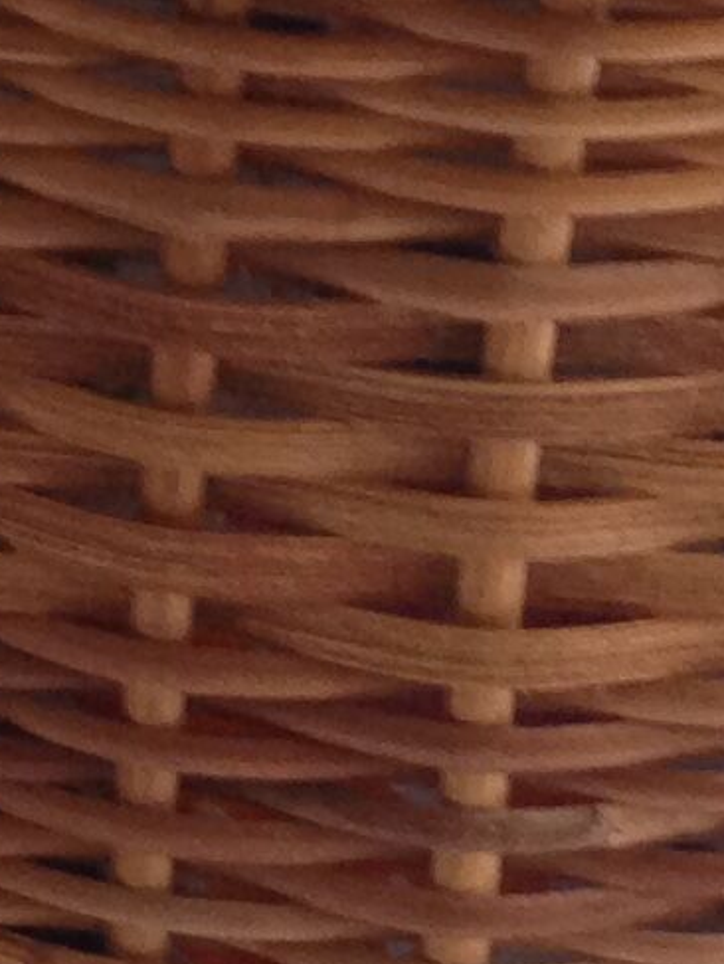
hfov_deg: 6.7
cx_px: 572
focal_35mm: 221
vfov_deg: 8.9
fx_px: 6155
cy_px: 170
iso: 100
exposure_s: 1/20
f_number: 2.4
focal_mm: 4.12
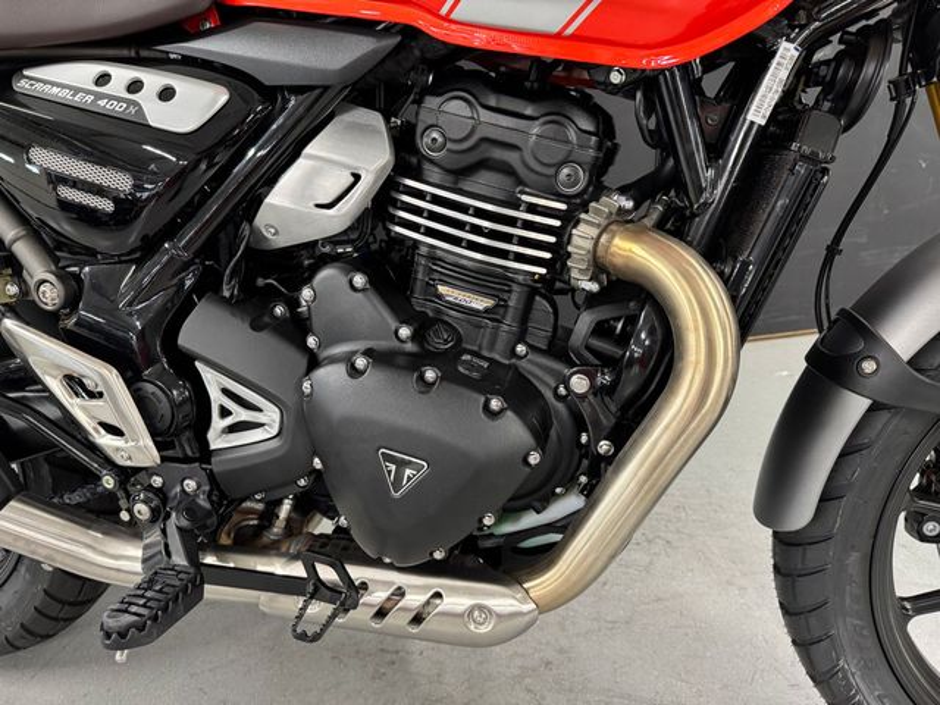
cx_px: 470
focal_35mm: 24
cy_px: 352
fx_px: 652
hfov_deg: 71.6
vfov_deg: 56.8
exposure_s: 1/50
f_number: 1.78
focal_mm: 6.76
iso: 320
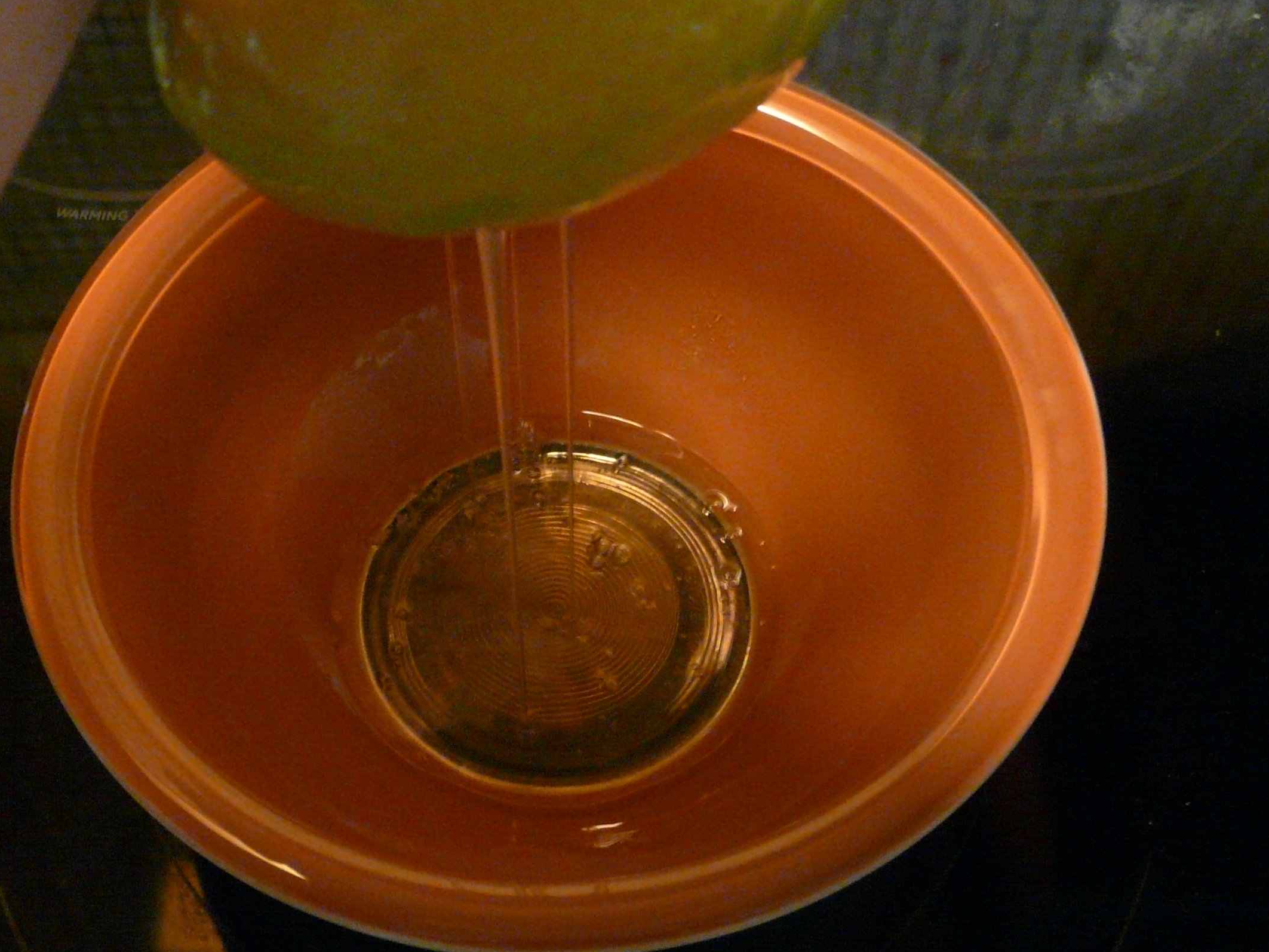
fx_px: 1576
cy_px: 509
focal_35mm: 43
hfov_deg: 43.5
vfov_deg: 33.6
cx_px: 475
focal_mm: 4.6
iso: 400
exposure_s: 1/6
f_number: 2.8
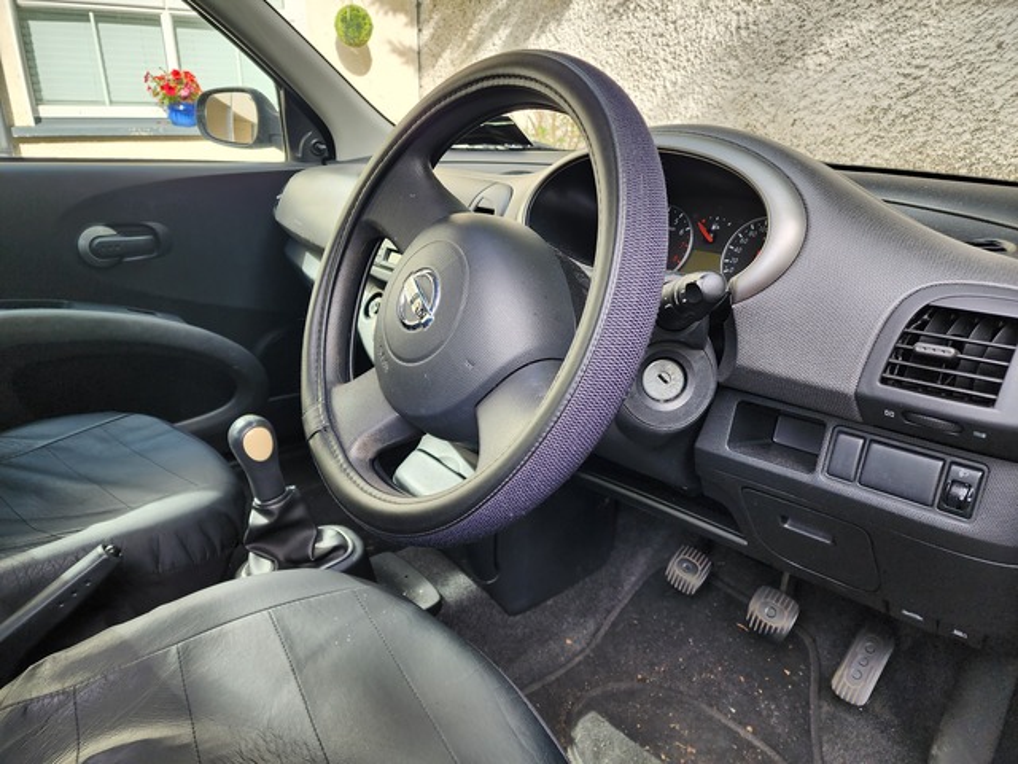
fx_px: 676
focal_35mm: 23
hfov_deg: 73.9
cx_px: 509
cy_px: 382
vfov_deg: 58.9
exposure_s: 1/180
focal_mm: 6.4
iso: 32
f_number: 1.8
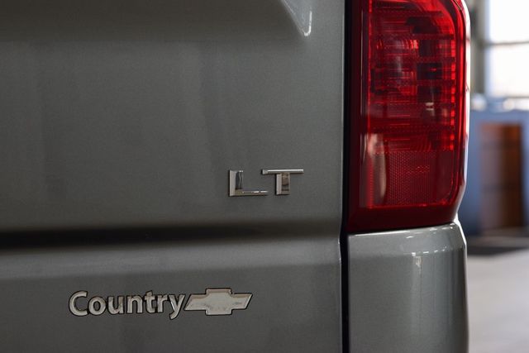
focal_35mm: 105
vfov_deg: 13.0
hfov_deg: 19.5
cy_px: 176
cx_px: 264
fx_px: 1543
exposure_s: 1/30
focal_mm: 70
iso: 720
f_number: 7.1
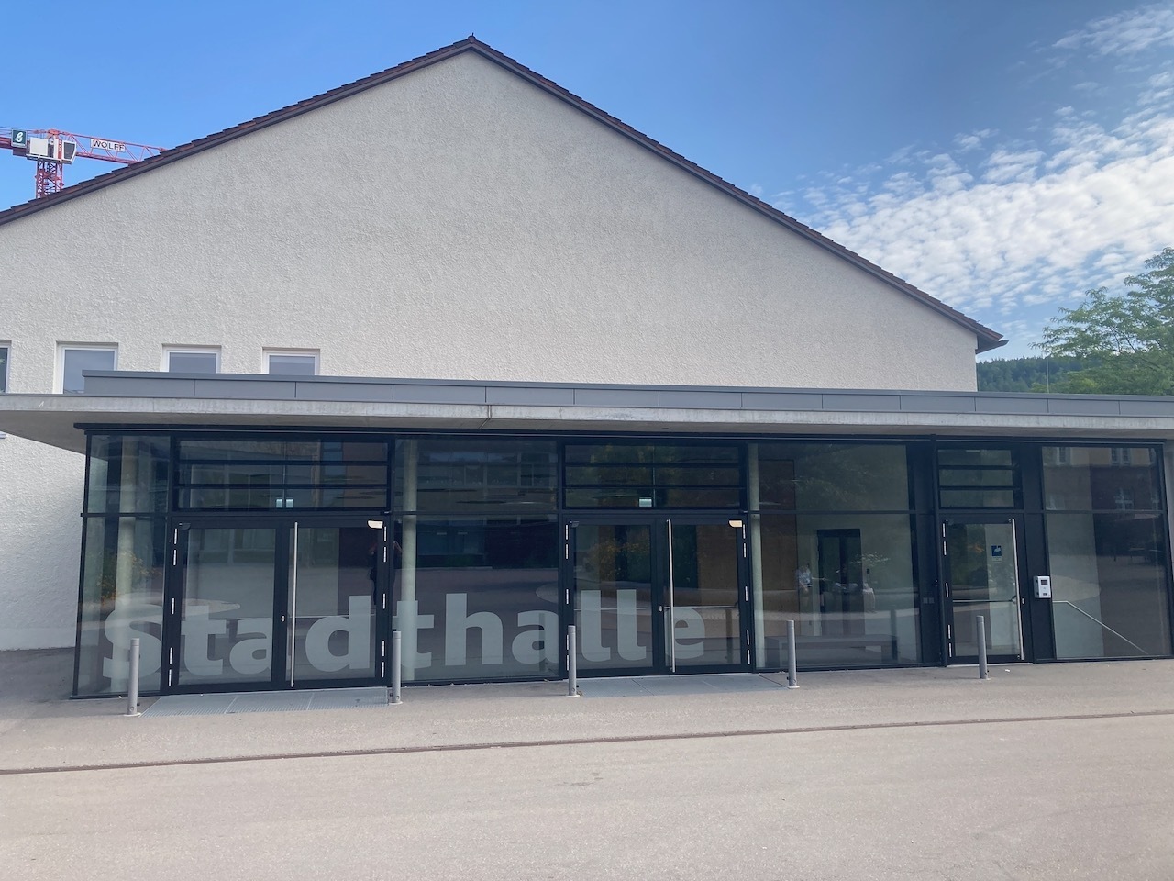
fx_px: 950
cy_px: 440
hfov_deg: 63.4
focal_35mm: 28
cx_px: 587
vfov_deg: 49.7
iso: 20
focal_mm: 3.99
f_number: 1.8
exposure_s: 1/1215
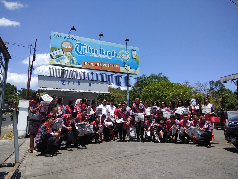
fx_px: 144
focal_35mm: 21
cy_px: 90
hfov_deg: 79.0
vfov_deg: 63.4
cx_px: 119
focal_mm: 3.57
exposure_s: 1/1242
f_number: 2
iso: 100
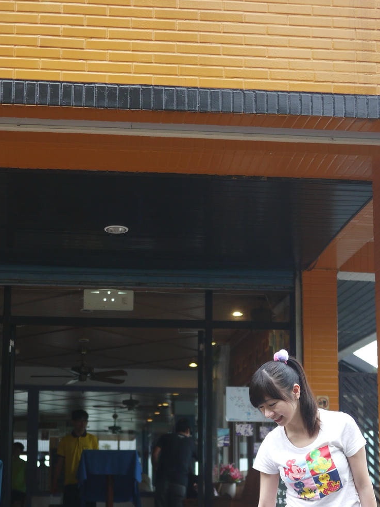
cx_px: 145
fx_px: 952
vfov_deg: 29.3
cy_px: 389
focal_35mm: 65
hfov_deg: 22.5
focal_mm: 20
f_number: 1.7
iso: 160
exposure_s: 1/400
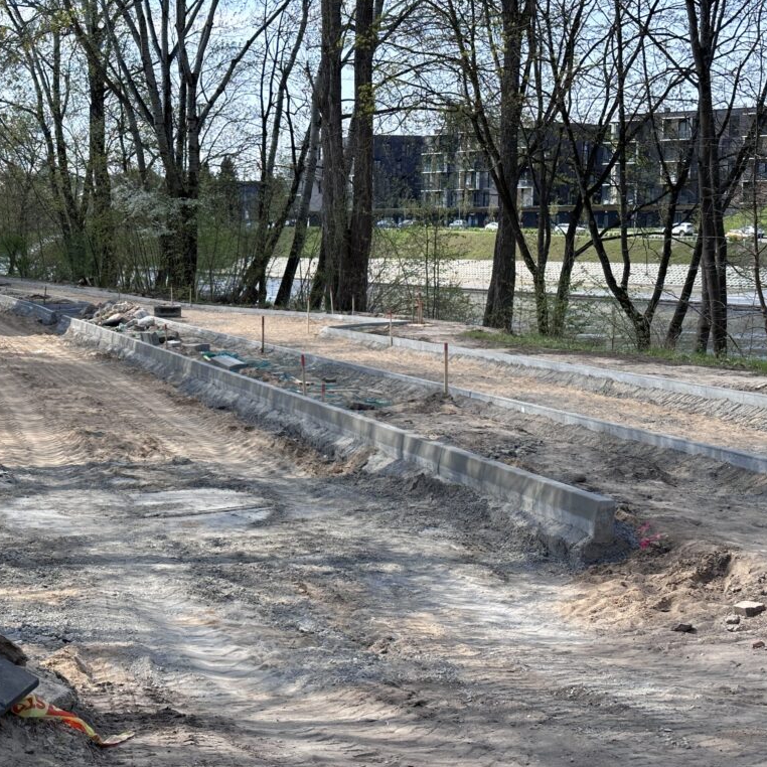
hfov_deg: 29.9
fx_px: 1429
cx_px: 263
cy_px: 381
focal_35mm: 57
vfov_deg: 30.0
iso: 64
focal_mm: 6.86
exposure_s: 1/1517
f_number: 1.78
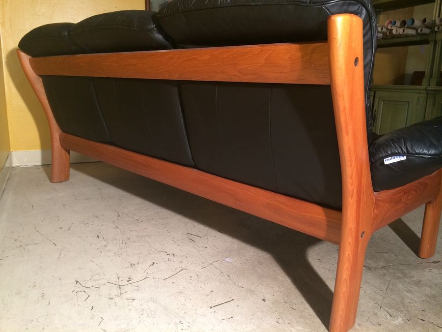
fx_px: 383
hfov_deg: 60.0
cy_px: 166
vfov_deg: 46.8
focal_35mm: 30
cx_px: 221
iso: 80
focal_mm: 4.12
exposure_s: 1/30
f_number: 2.2
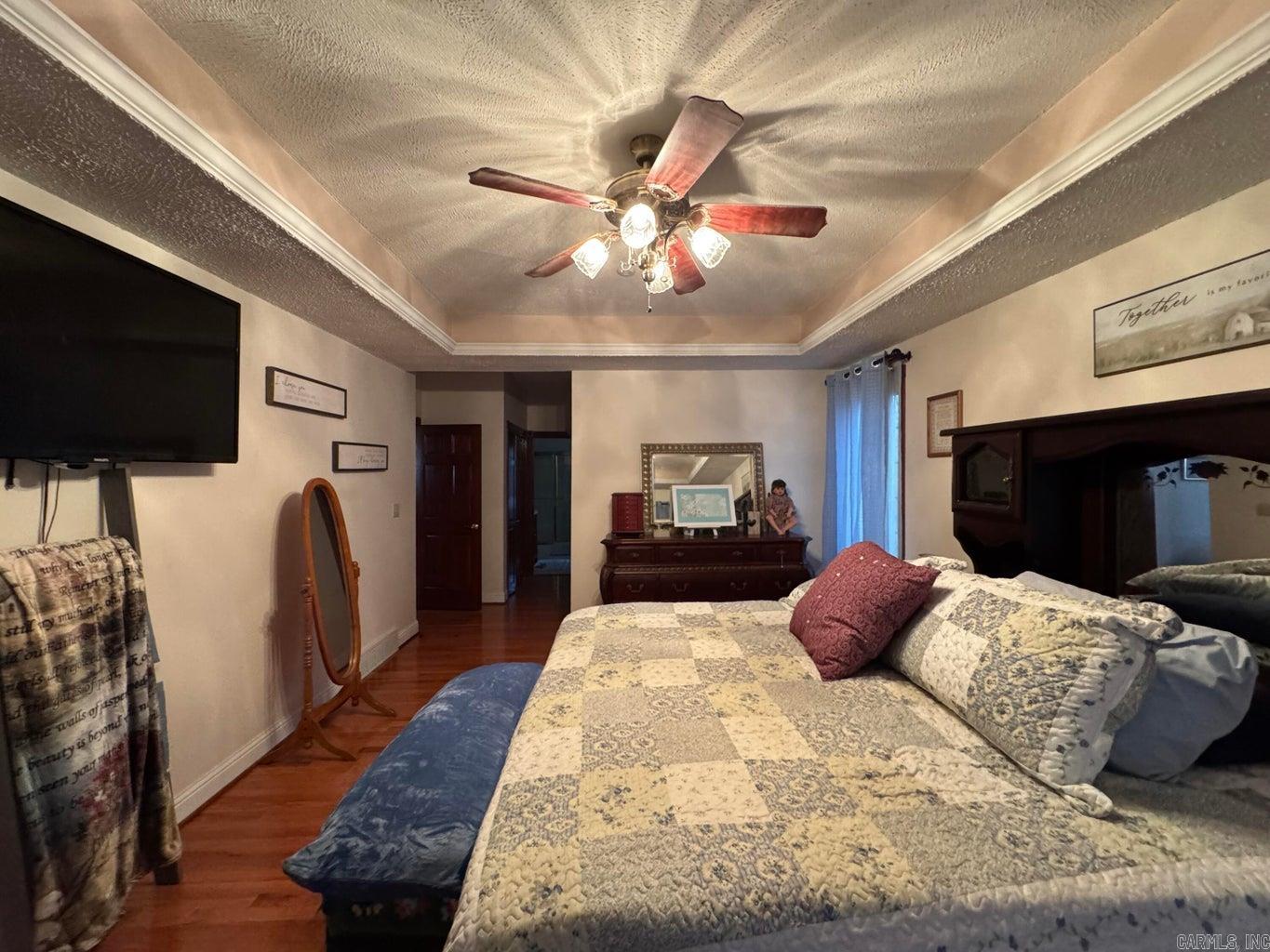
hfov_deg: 102.1
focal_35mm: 14
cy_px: 476
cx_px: 635
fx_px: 514
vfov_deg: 85.7
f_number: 2.2
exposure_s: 1/60
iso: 800
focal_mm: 2.22
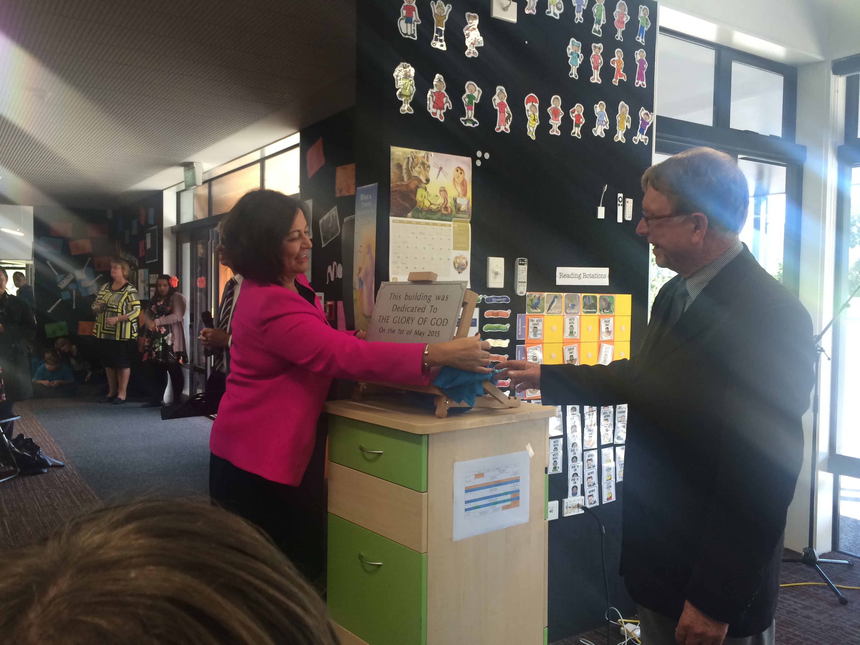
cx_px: 430
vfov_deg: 48.2
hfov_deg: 61.7
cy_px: 322
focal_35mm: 29
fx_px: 720
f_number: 2.2
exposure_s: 1/30
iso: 32
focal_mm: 4.15
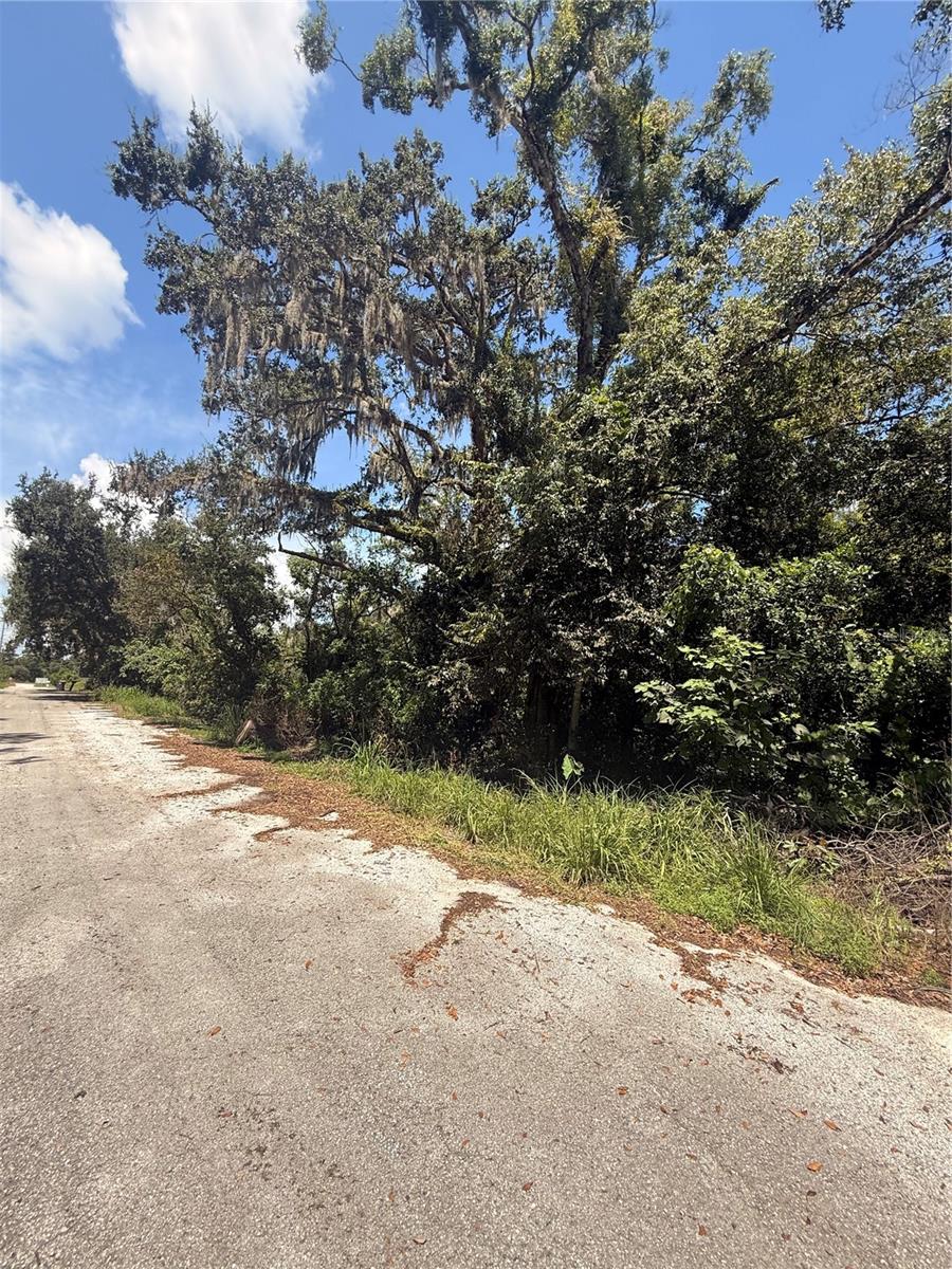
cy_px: 634
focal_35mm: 14
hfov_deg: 85.7
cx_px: 476
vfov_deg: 102.1
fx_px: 513
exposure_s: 1/779
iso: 50
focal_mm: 2.22
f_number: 2.2
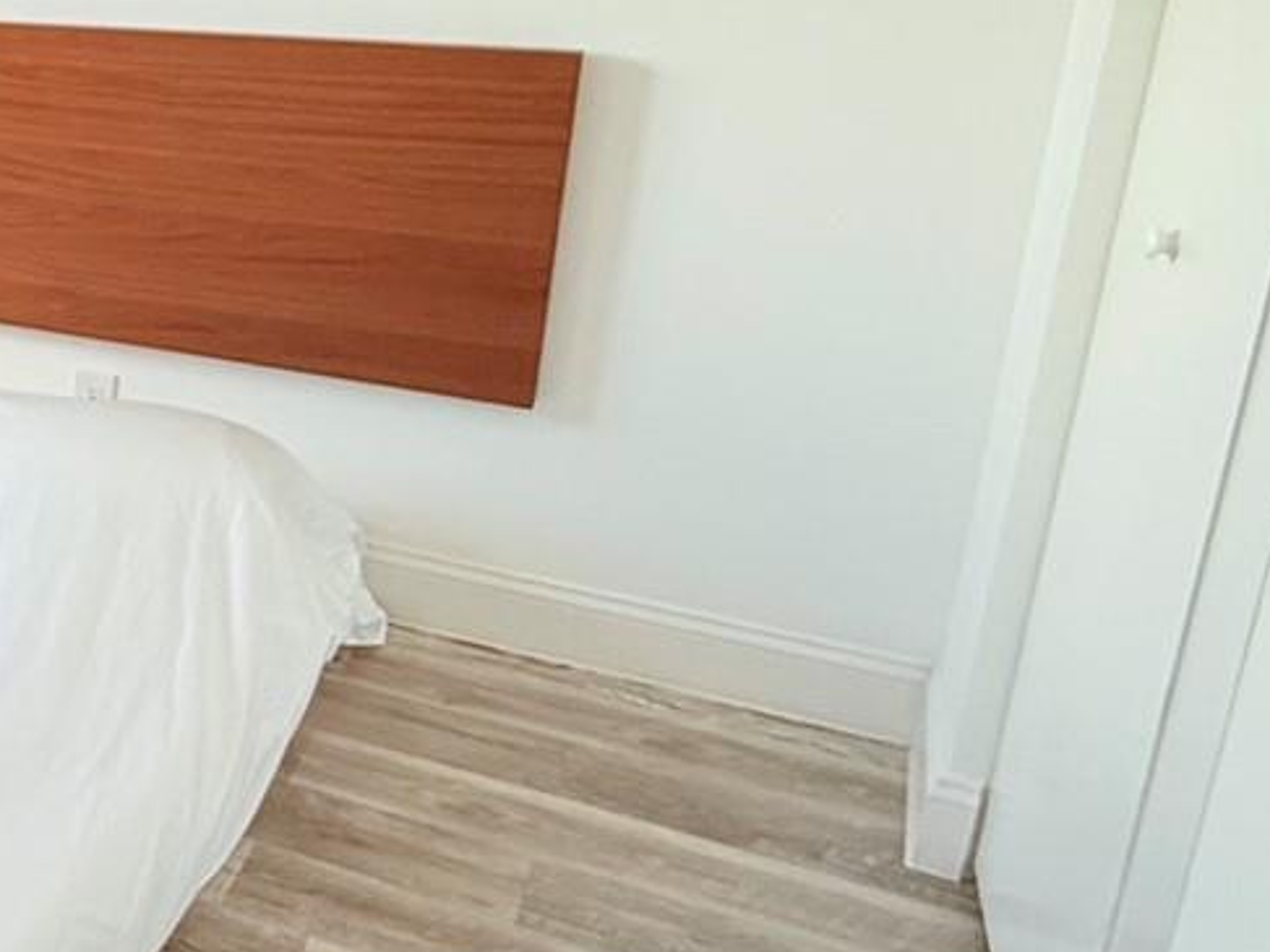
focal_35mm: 46
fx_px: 1687
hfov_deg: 29.4
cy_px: 250
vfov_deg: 31.0
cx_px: -529
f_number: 2.2
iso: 160
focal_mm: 2.22
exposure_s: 1/120
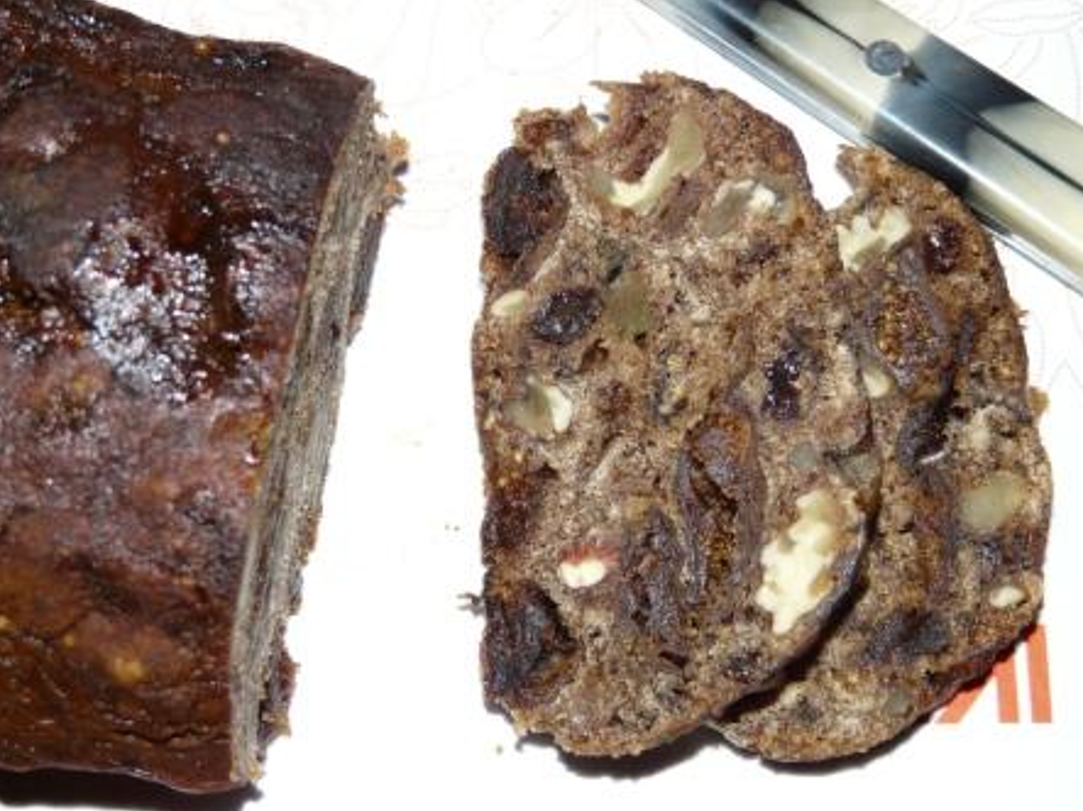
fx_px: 2627
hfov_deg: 23.3
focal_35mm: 84
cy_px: 408
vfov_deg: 17.6
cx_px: 543
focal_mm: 13.6
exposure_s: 1/50
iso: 100
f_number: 4
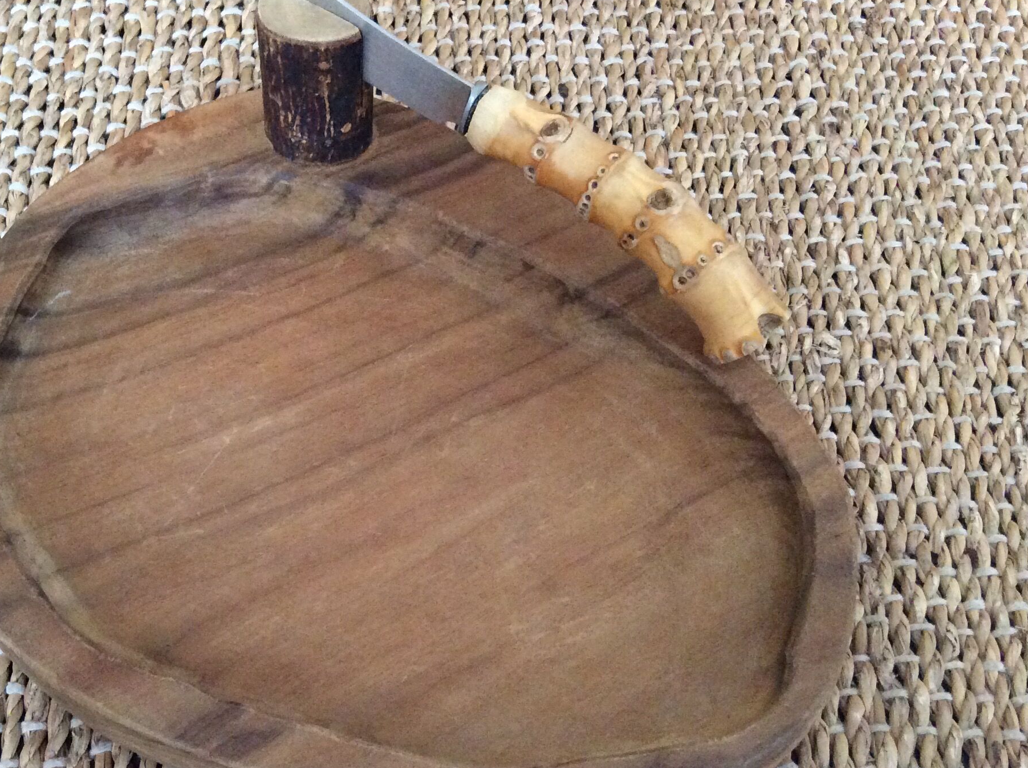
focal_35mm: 46
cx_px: 376
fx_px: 1364
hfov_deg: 41.0
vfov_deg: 31.4
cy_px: 444
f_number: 2.4
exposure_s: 1/25
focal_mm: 3.3
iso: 320
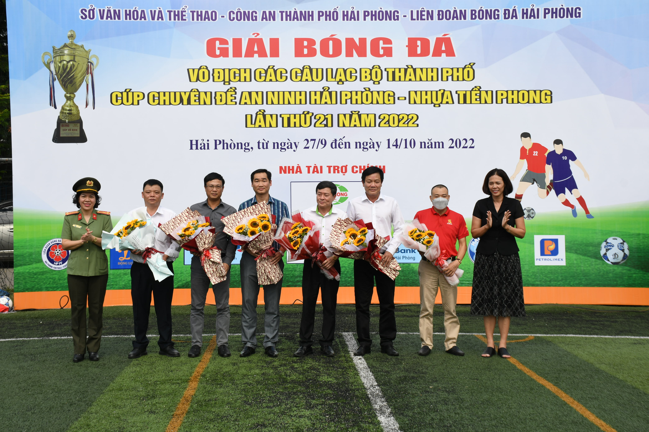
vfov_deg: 23.8
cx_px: 324
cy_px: 216
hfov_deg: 35.1
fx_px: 1028
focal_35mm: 57
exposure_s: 1/200
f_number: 11
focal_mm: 38
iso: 125
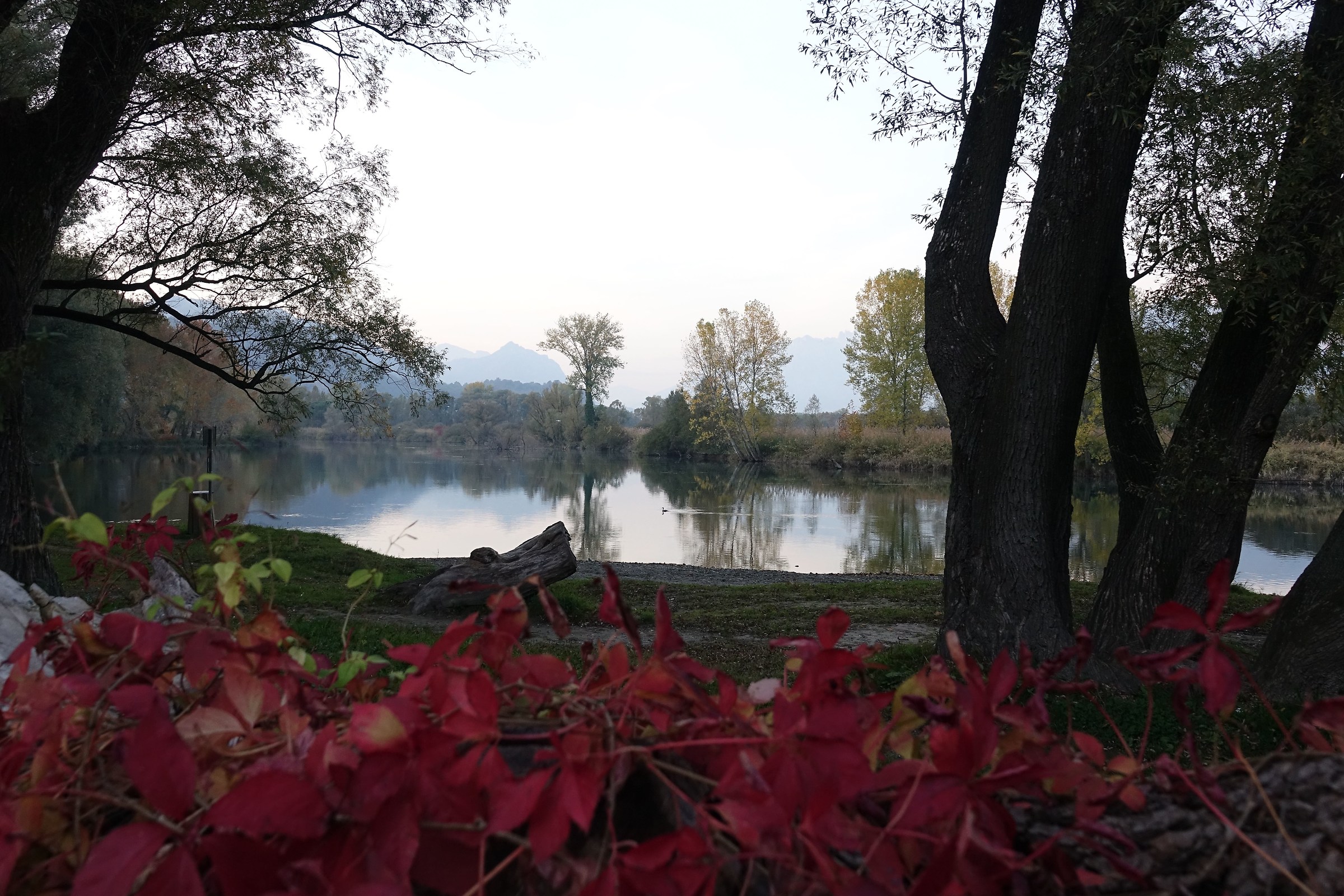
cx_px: 672
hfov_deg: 60.3
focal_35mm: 31
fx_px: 1157
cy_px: 448
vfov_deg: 42.3
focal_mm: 11.51
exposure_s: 1/125
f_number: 3.5
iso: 500
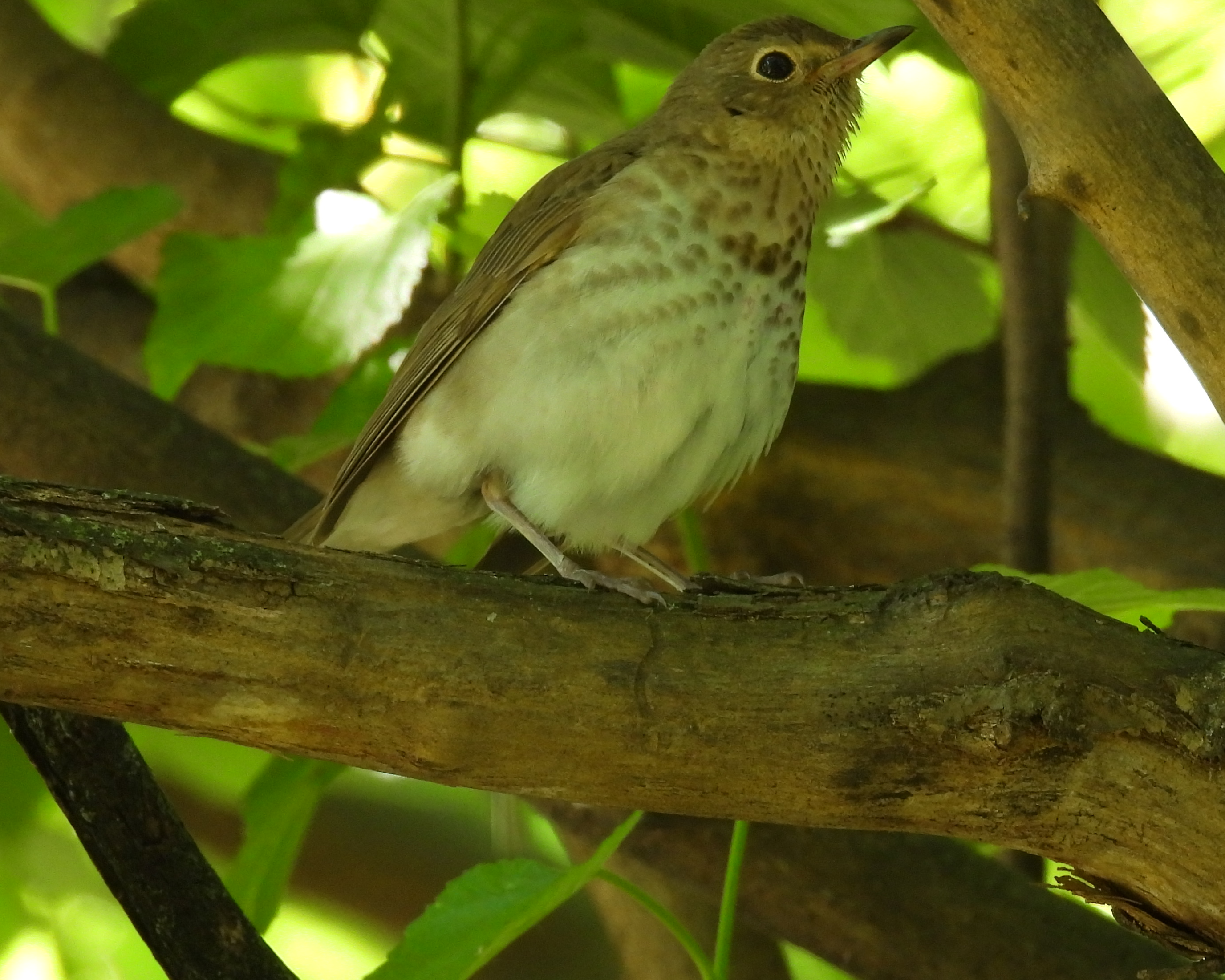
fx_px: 41479
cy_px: 270
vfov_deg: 1.4
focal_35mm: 1144
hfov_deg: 1.7
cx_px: 619
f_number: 5.6
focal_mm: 125
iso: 400
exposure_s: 1/80
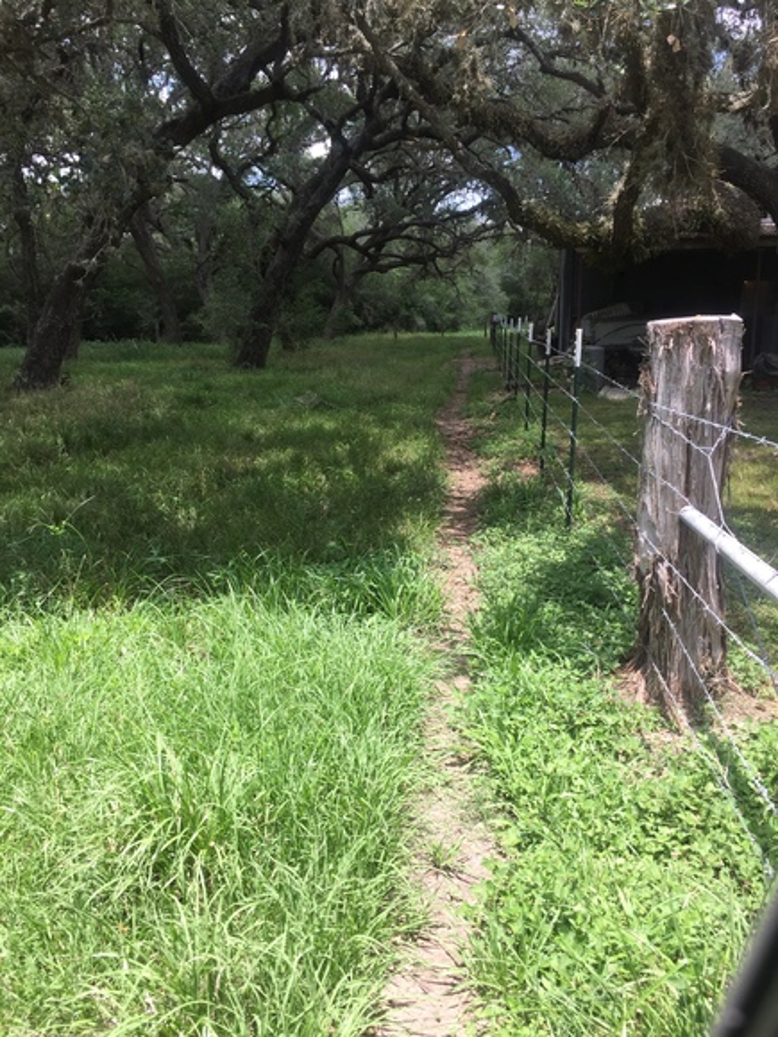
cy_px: 518
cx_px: 389
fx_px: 869
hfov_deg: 48.2
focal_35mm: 29
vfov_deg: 61.7
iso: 32
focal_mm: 4.15
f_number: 2.2
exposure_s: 1/476
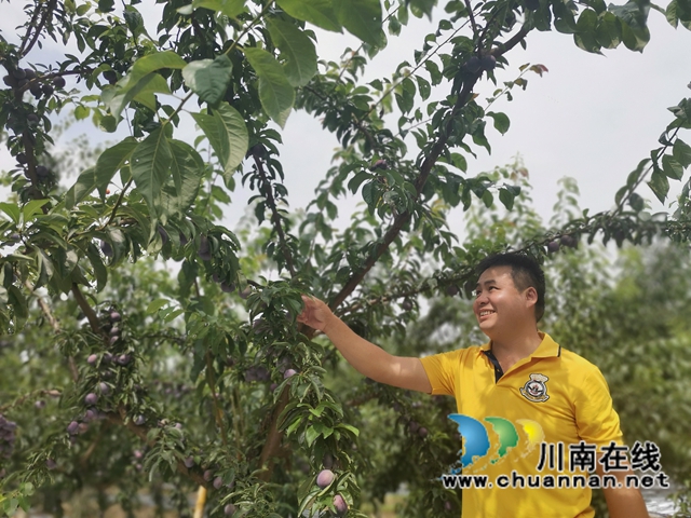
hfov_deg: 67.3
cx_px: 346
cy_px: 259
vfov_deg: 53.1
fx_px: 519
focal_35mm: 26
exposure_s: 1/1351
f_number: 2.4
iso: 50
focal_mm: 4.75
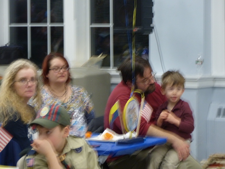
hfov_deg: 10.5
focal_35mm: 189
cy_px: 84
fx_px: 1229
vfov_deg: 7.9
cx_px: 112
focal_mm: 34
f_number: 2.8
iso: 400
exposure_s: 1/13
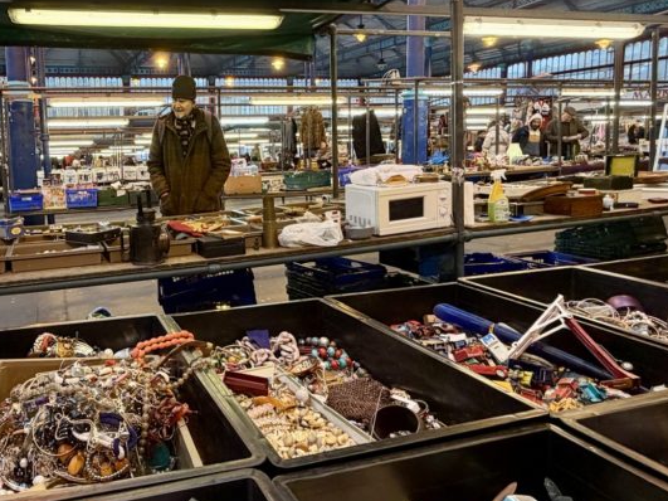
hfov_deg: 62.2
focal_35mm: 27
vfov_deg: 50.9
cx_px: 181
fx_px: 521
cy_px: 196
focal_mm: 2.22
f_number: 2.2
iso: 200
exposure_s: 1/50
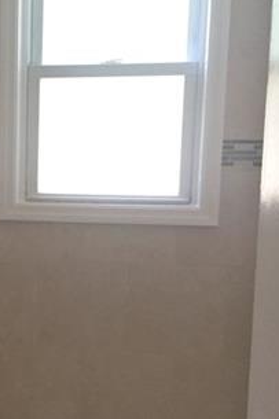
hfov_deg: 17.0
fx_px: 884
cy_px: 280
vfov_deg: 26.5
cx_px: -66
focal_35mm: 76
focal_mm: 4.15
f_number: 2.2
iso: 50
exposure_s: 1/30
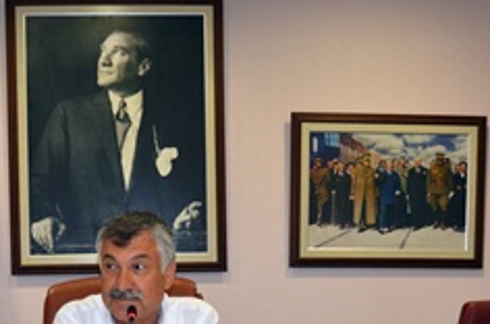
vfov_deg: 20.1
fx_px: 882
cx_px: 167
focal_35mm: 65
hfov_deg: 30.8
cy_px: 328
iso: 800
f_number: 3.5
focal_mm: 18
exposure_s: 1/60
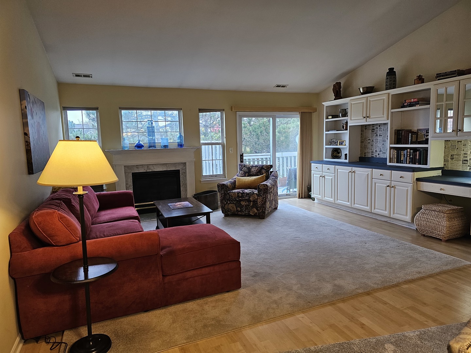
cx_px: 236
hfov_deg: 73.9
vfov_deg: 58.9
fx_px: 313
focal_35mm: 23
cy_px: 176
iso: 160
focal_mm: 6.3
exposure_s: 1/120
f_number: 1.7
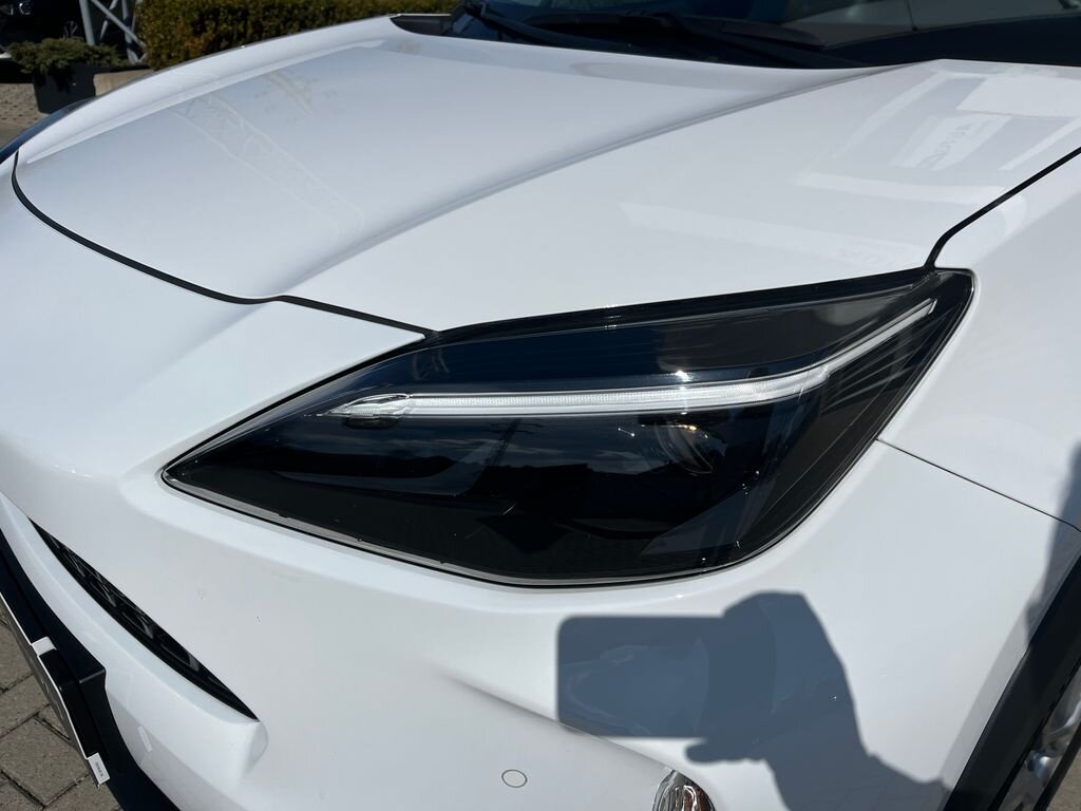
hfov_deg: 67.3
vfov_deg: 53.1
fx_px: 812
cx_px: 540
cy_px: 406
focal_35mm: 26
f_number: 1.6
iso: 50
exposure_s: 1/17241
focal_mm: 5.1
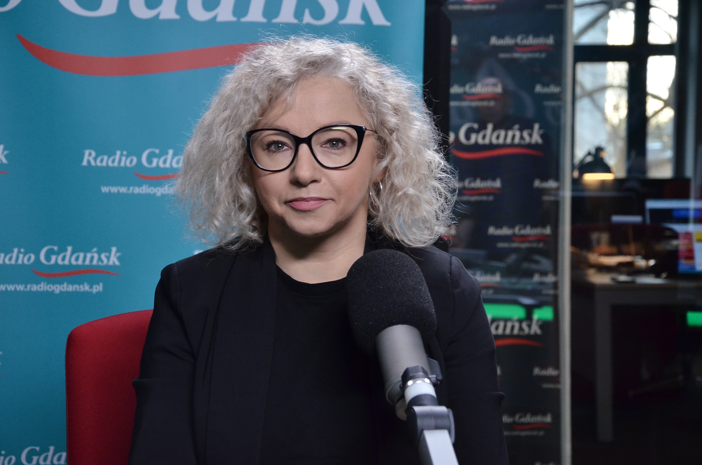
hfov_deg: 27.0
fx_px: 1459
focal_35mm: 75
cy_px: 232
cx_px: 351
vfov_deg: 18.1
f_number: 5.6
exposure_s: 1/80
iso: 1600
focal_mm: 50
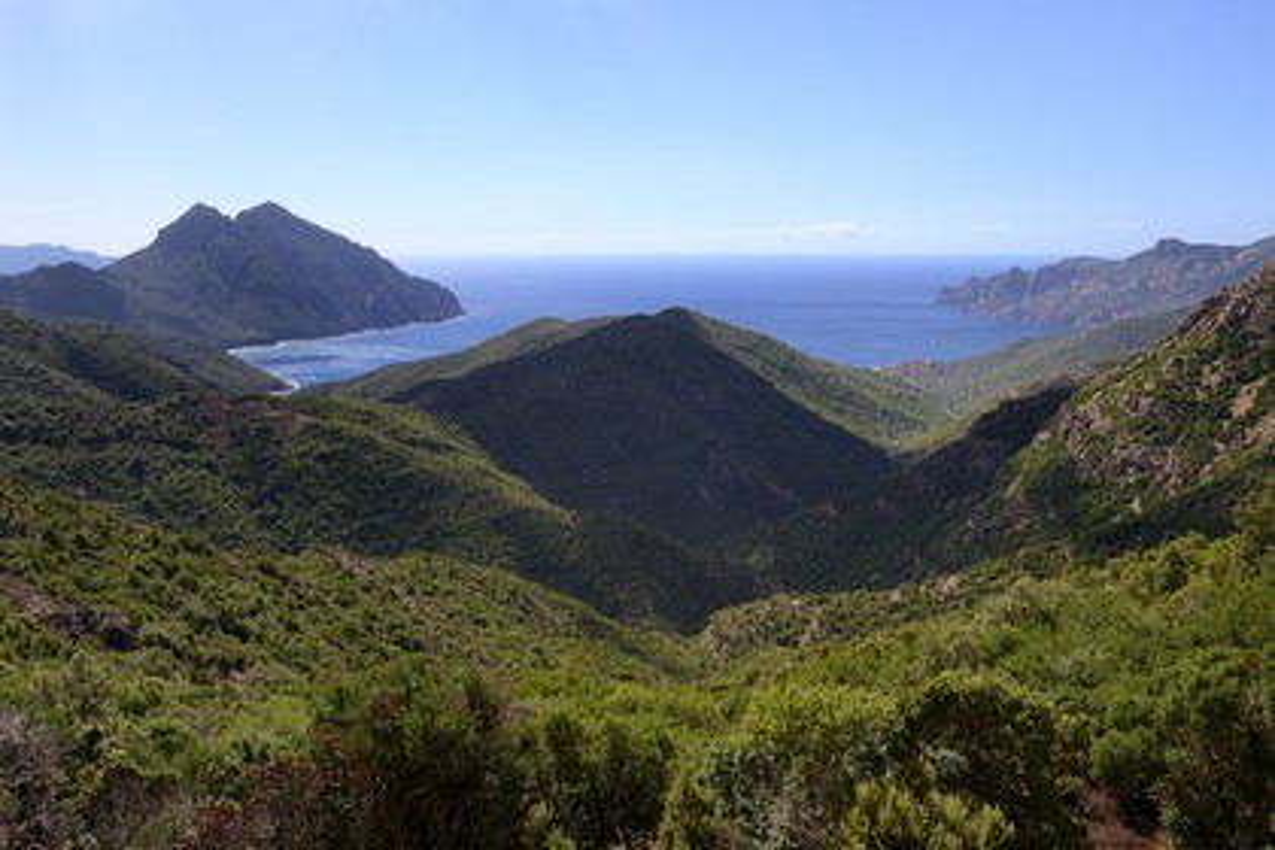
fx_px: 1098
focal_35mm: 31
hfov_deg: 60.3
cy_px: 425
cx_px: 638
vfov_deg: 42.3
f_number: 11
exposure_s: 1/250
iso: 200
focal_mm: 31
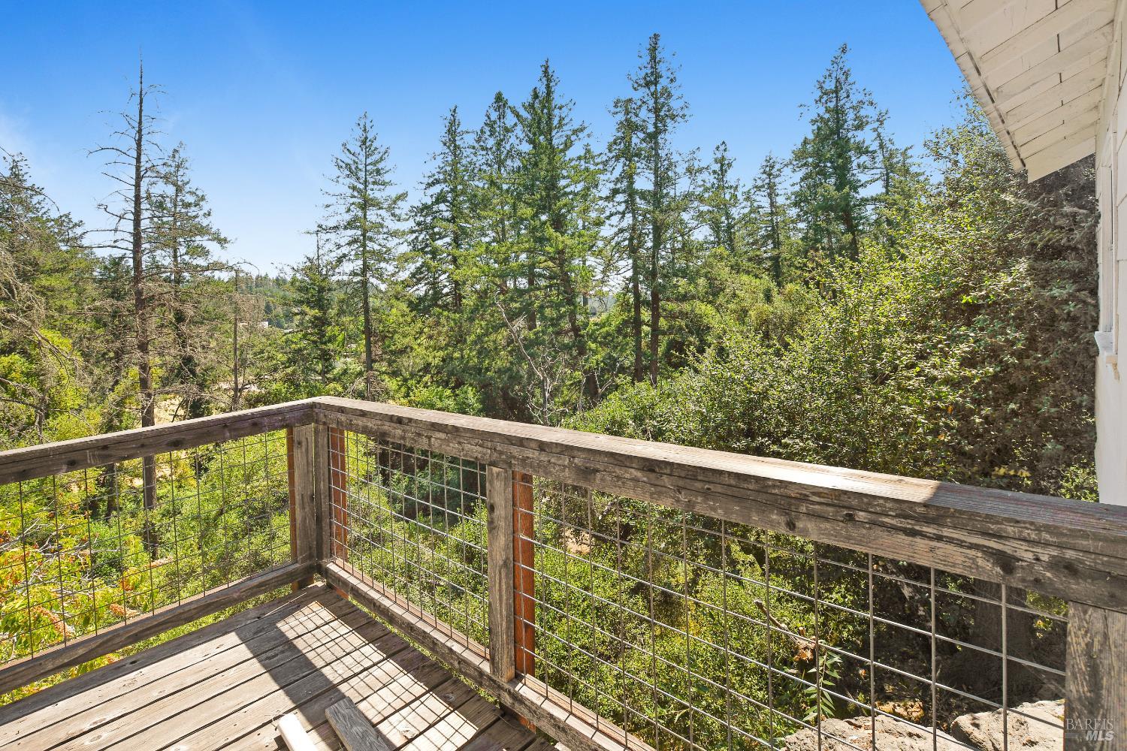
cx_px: 564
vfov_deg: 77.3
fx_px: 470
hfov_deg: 100.4
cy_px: 376
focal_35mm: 15
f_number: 8
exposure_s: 1/250
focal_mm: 10
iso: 100
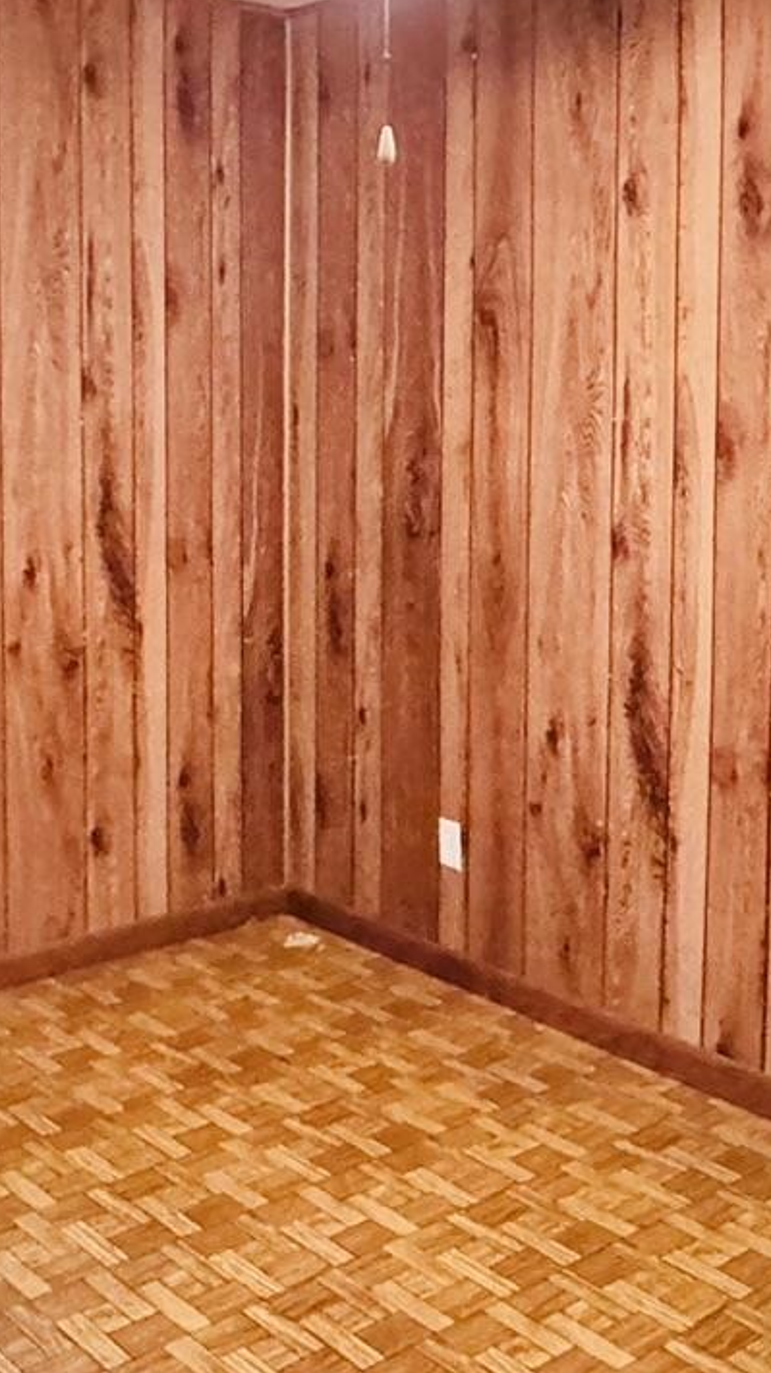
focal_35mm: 44
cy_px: 480
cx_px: 207
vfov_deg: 45.8
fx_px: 1600
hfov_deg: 26.8
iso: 1250
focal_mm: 2.22
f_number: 2.2
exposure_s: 1/30
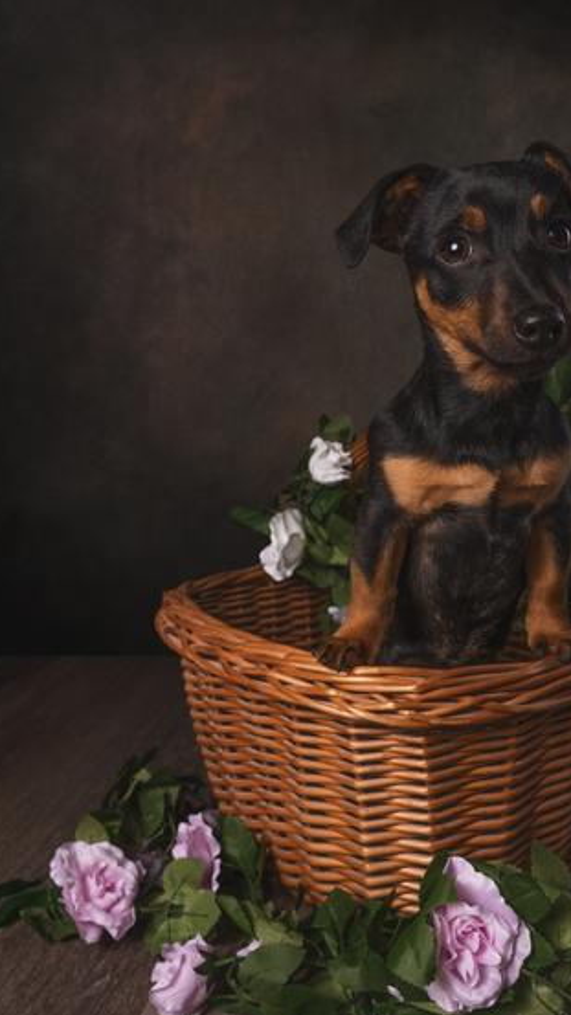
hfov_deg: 33.4
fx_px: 936
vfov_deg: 56.7
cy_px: 574
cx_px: 409
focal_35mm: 35
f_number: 7.1
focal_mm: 26.6
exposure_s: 1/250
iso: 100
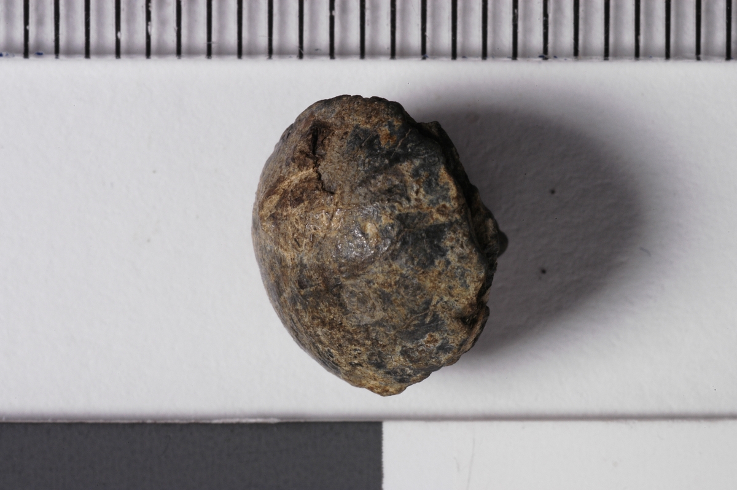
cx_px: 368
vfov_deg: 16.5
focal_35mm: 82
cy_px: 245
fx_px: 1688
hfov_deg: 24.6
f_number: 32
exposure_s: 1/100
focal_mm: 55
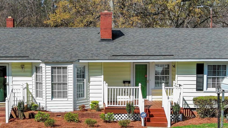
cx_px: 98
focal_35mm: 63
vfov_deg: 19.1
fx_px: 381
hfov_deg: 33.3
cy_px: 79
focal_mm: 10.57
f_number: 2.8
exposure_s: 1/1800
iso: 100
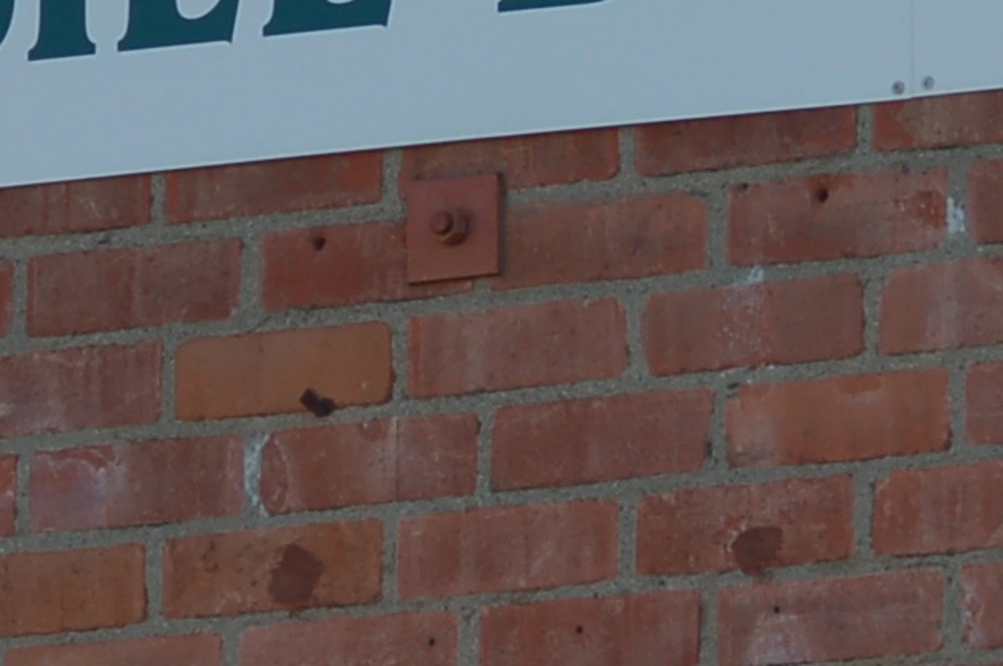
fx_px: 17979
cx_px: 949
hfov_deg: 3.2
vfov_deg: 2.1
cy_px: -3
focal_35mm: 646
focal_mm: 90
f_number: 6.3
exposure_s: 1/500
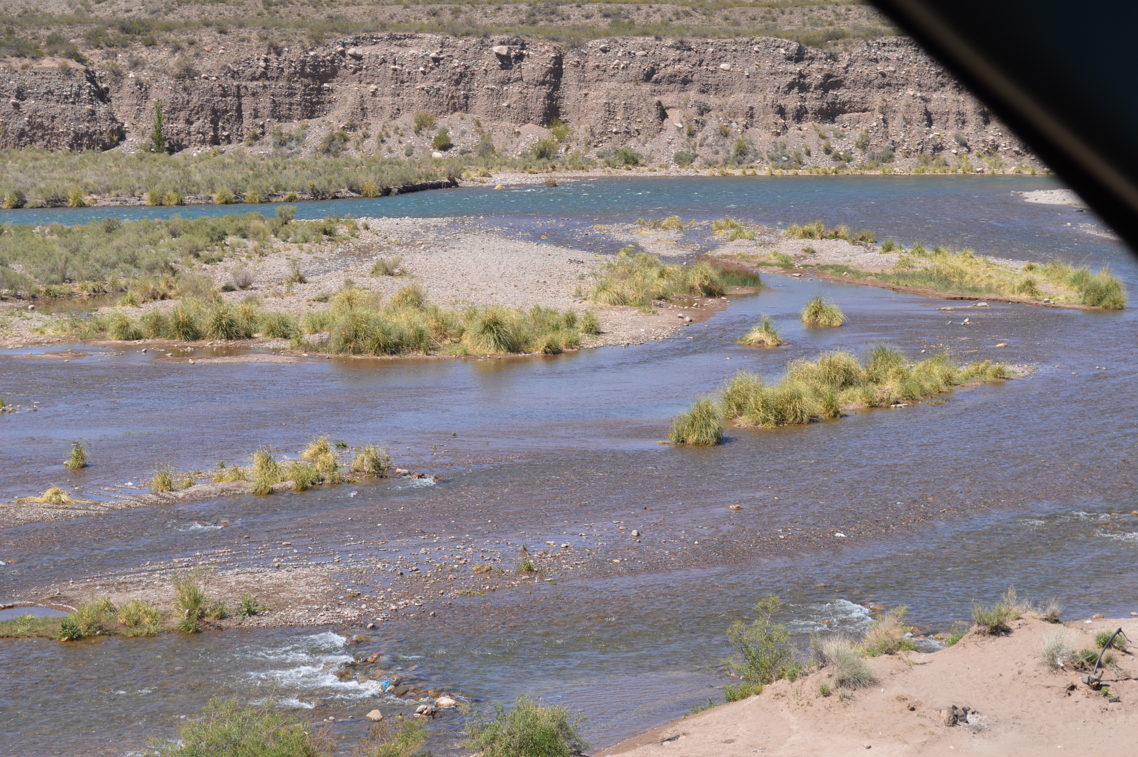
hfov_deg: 24.6
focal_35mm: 82
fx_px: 2606
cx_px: 569
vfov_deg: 16.5
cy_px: 378
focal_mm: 55
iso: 100
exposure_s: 1/250
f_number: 8
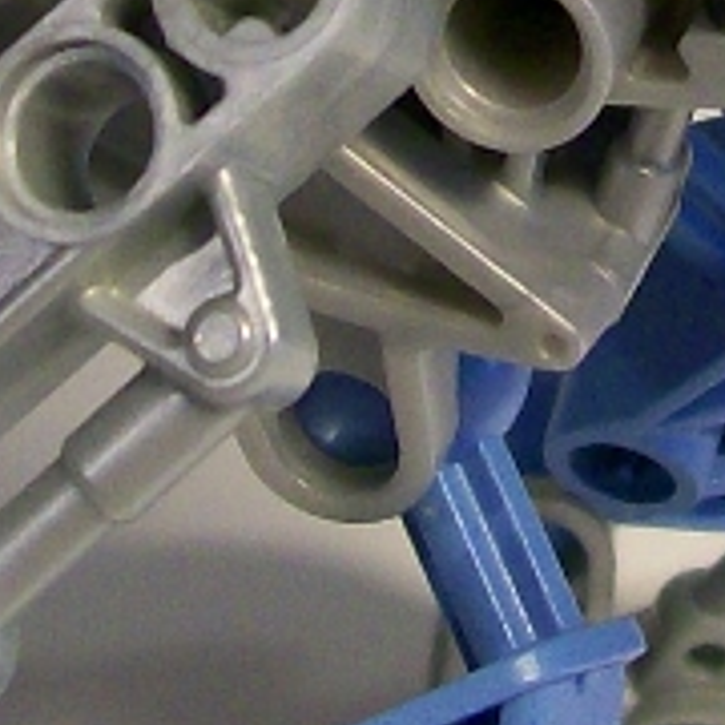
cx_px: 479
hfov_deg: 8.6
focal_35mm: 204
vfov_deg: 8.3
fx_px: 4834
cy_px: -451
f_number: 2.7
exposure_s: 1/32
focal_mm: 6
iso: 144
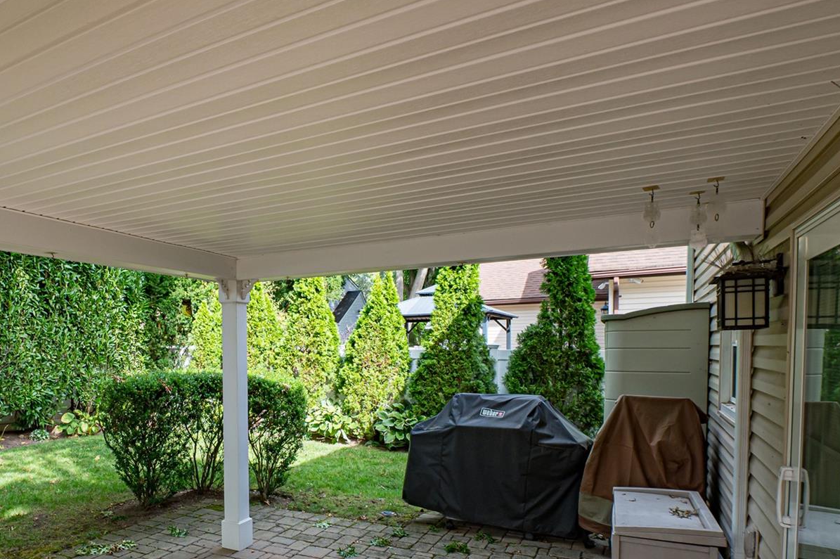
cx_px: 280
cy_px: 374
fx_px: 560
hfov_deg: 71.6
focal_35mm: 24
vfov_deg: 52.0
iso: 400
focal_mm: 14
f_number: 8
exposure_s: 1/200
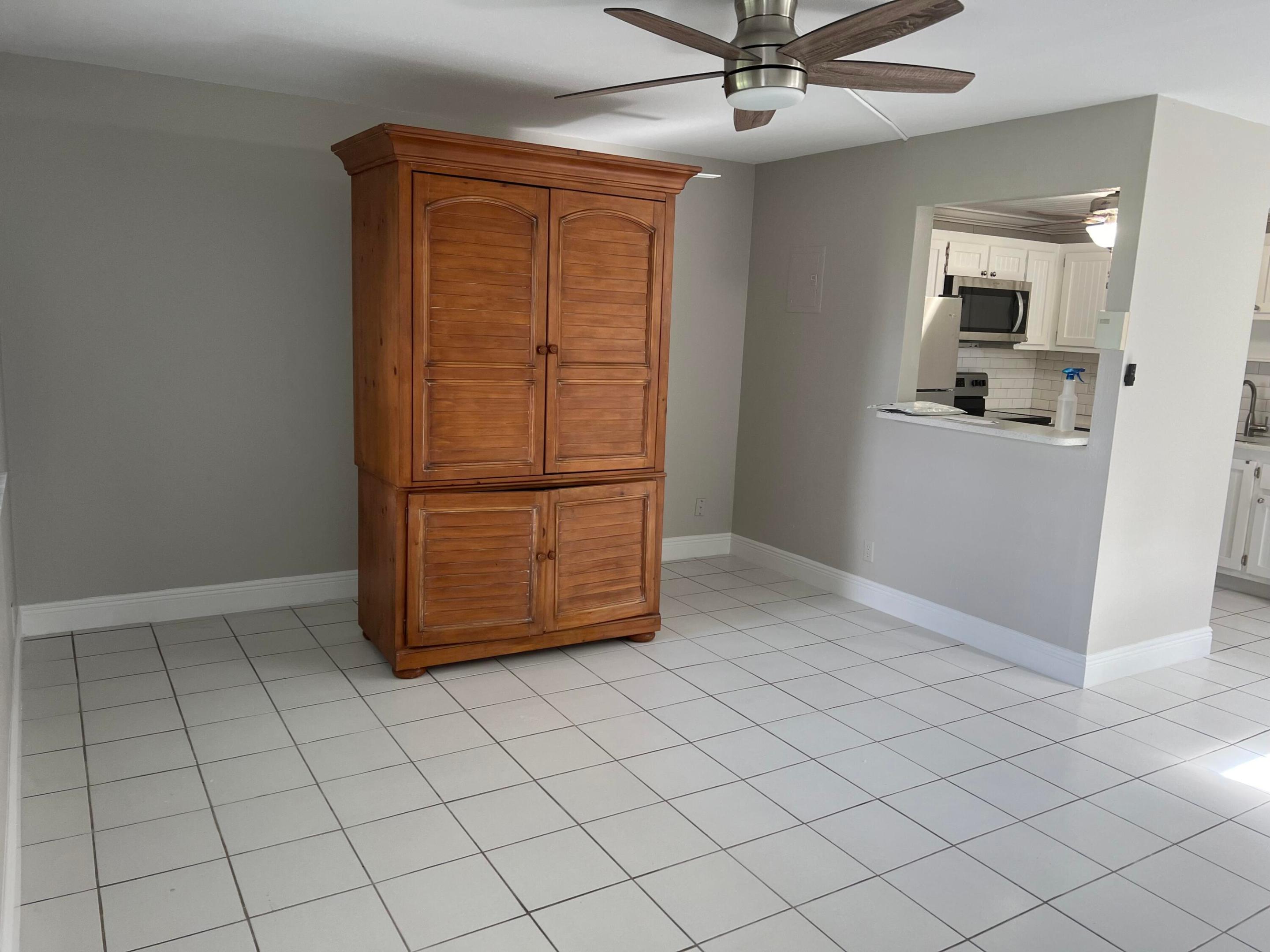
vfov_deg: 53.1
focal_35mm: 26
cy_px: 476
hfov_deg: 67.3
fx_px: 954
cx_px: 635
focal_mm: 5.7
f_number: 1.5
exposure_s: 1/60
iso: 80
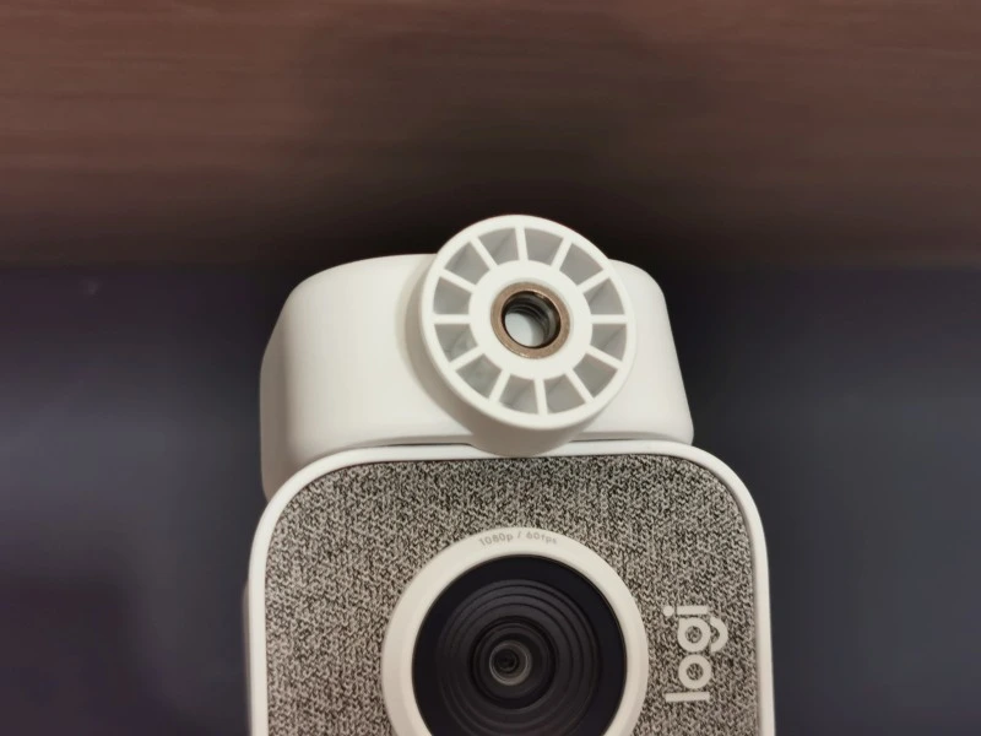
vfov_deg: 26.1
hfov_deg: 34.3
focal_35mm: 56
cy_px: 368
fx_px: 1587
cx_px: 490
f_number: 1.6
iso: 125
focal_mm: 5.56
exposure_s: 1/50
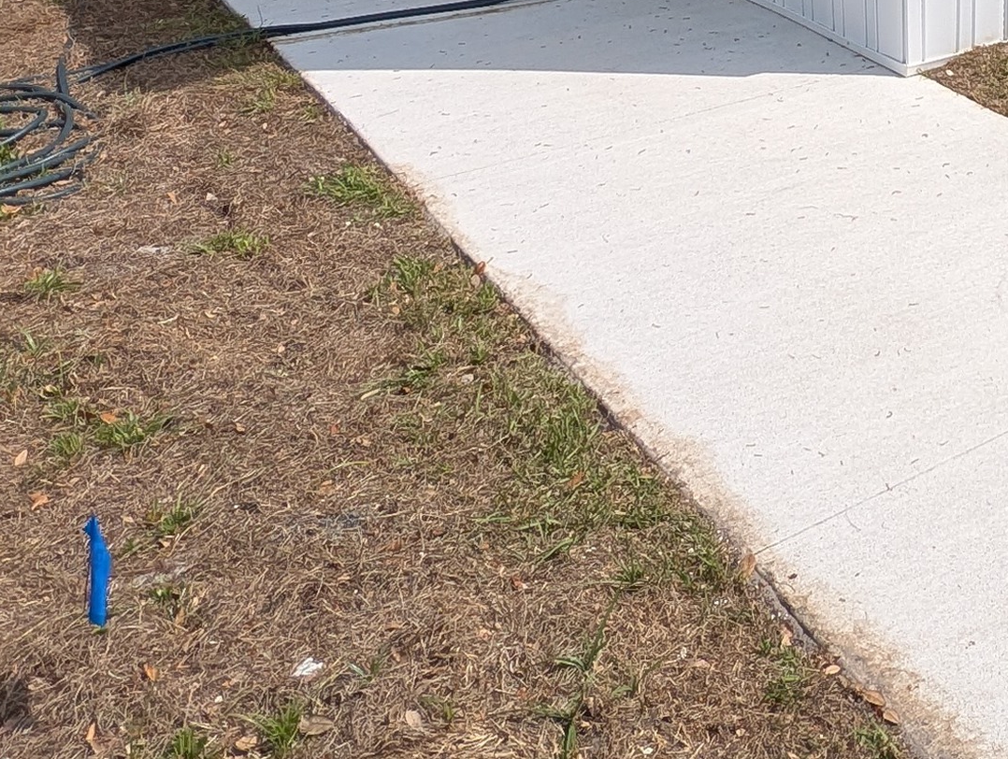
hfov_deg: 39.8
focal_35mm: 38
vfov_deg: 25.6
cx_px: 1111
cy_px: -441
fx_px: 1108
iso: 41
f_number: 1.95
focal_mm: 2.23
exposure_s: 1/2625
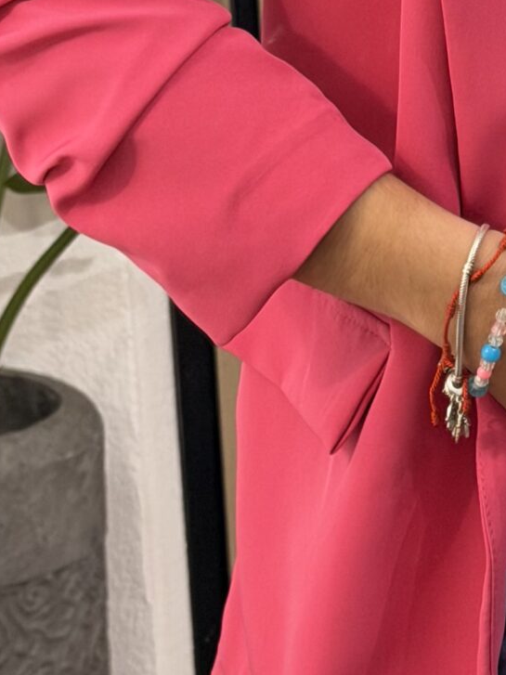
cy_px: 319
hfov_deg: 8.6
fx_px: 3295
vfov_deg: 11.7
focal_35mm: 169
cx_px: 704
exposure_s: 1/100
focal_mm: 6.76
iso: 80
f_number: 1.78
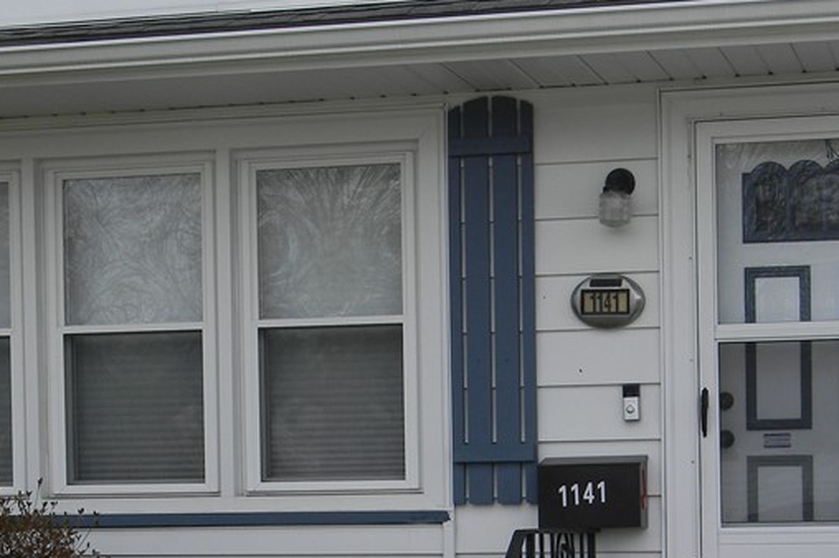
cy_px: 537
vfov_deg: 15.6
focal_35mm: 86
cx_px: 641
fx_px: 2003
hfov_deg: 23.4
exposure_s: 1/550
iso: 80
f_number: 3.8
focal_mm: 7.3
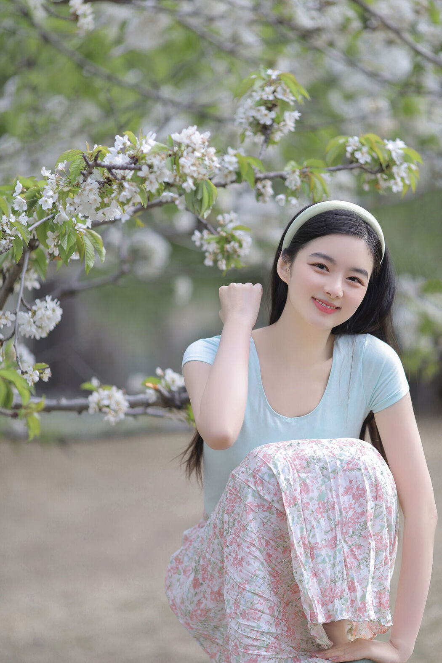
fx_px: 2670
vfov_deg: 14.2
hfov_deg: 9.5
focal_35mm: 145
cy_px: 332
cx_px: 221
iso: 100
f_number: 2
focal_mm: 135
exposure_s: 1/400
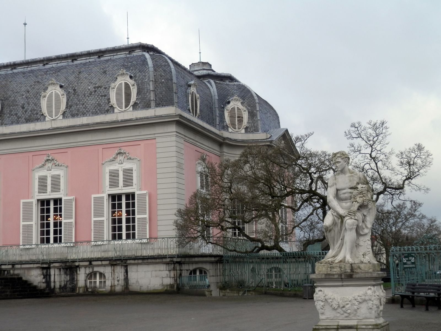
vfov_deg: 27.0
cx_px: 220
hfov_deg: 35.5
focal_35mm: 54
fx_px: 688
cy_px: 166
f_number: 4.1
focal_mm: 9.8
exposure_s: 1/160
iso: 80
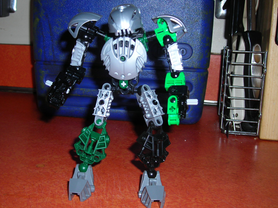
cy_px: 87
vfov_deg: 30.8
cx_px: 132
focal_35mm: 47
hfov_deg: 40.4
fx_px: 377
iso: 50
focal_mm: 6.3
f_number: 3.2
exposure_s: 1/60.1
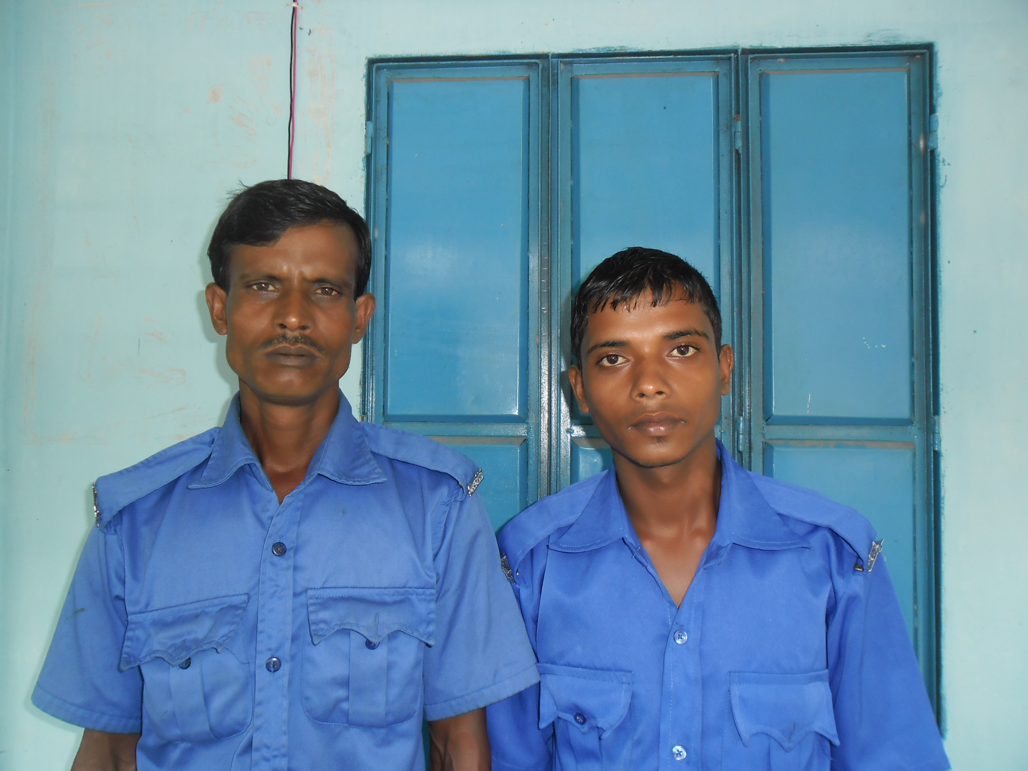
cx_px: 514
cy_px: 386
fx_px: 802
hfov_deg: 65.3
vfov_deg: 51.4
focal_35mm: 27
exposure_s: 1/45
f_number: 3.5
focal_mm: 4.9
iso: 80
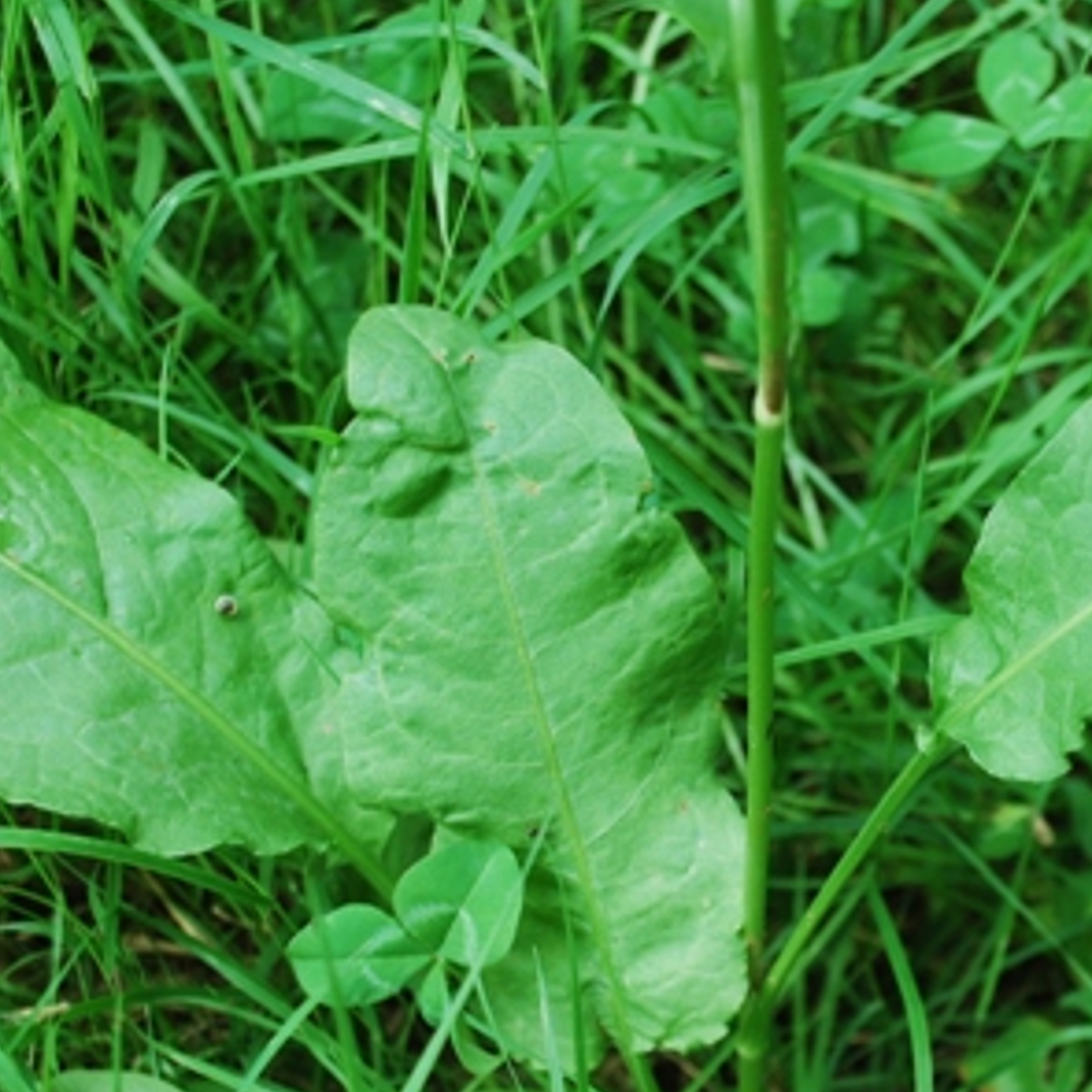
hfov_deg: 19.8
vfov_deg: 20.1
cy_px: 733
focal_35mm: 86
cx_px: 970
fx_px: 3067
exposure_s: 1/50
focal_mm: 31
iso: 200
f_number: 4.2
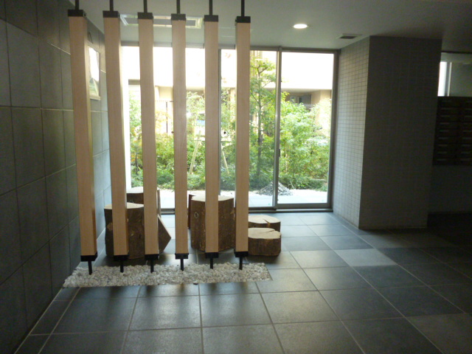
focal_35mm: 28
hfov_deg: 63.4
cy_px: 177
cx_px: 236
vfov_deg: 49.7
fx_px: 382
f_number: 3.1
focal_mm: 5
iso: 500
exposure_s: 1/60
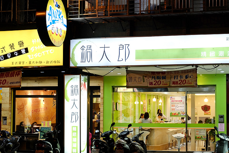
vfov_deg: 18.6
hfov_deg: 27.7
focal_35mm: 73
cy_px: 86
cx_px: 131
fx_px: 464
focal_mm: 40.2
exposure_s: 1/27
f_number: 5.3
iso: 800
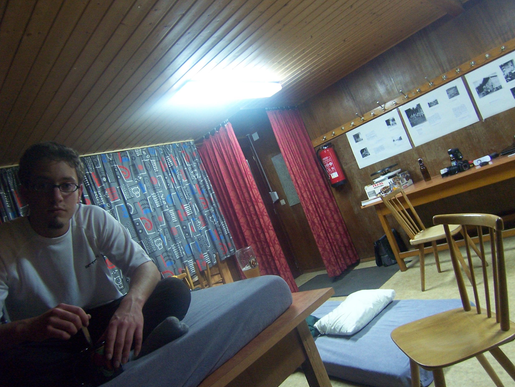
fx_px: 357
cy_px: 195
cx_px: 252
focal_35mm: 24
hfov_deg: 71.6
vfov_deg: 56.8
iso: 160
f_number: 2.8
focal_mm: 3.8
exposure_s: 1/8
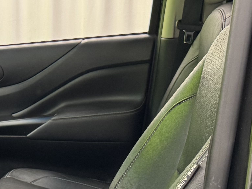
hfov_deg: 19.2
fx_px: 648
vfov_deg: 16.5
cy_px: 151
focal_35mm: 89
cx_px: -131
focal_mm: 6.76
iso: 250
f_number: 1.78
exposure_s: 1/50
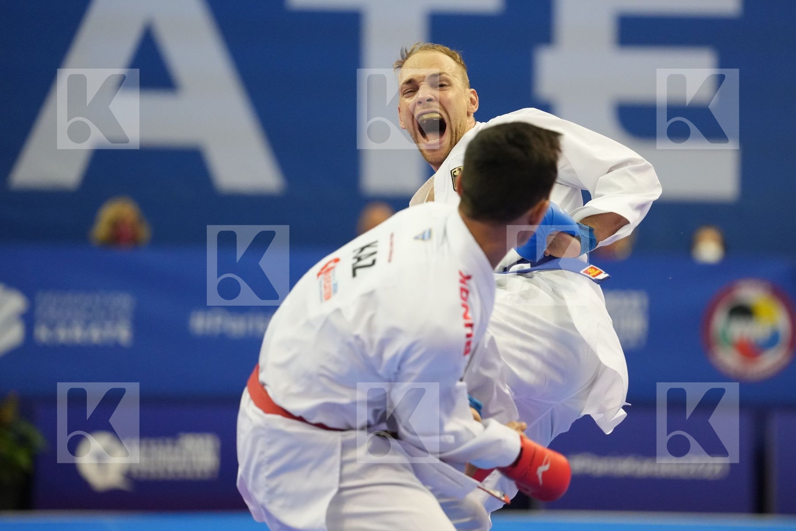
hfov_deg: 10.3
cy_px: 266
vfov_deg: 6.9
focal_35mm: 200
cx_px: 398
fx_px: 4422
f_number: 2.8
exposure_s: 1/1000
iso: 4000
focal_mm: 200
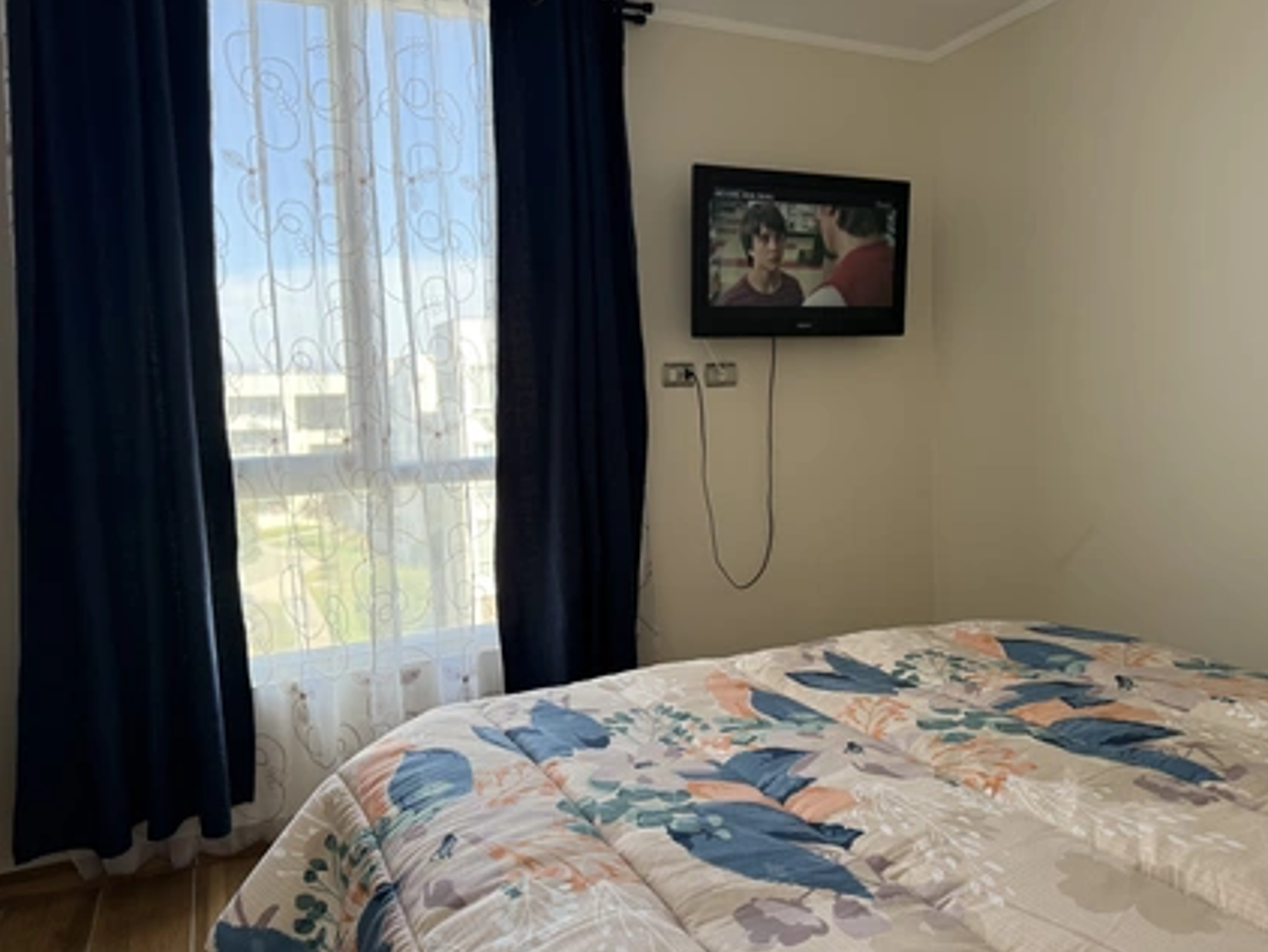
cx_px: 652
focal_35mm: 25
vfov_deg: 54.9
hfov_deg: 69.3
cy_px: 465
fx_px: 916
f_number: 1.78
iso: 100
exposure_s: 1/235
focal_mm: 6.76
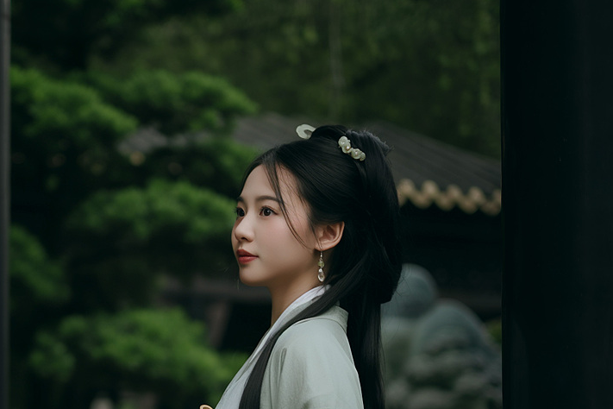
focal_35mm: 90
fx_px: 1532
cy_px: 361
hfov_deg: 22.2
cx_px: 85
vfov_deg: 15.0
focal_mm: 50
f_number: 1.8
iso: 100
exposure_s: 1/125
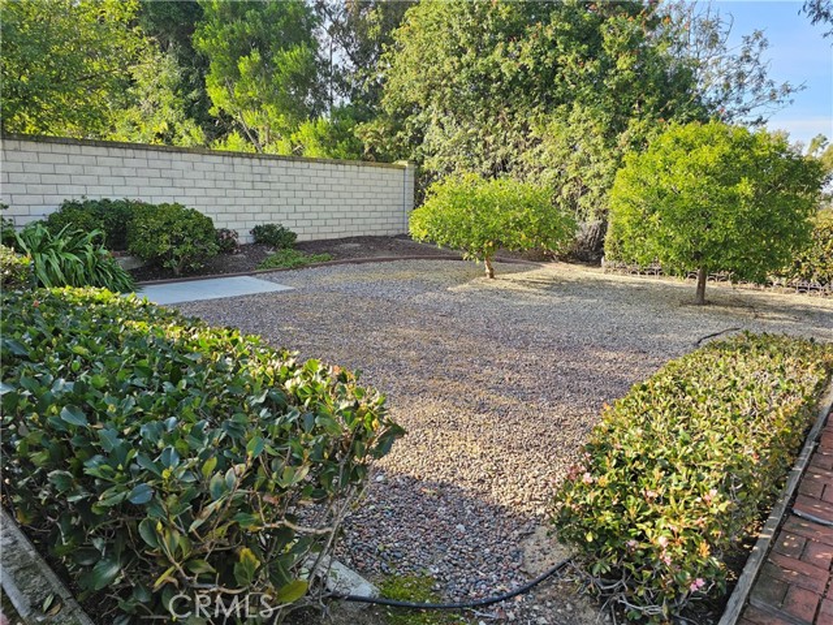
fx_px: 553
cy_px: 312
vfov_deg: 58.9
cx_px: 416
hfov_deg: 73.9
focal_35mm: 23
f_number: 1.7
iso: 20
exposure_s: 1/207
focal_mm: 6.3
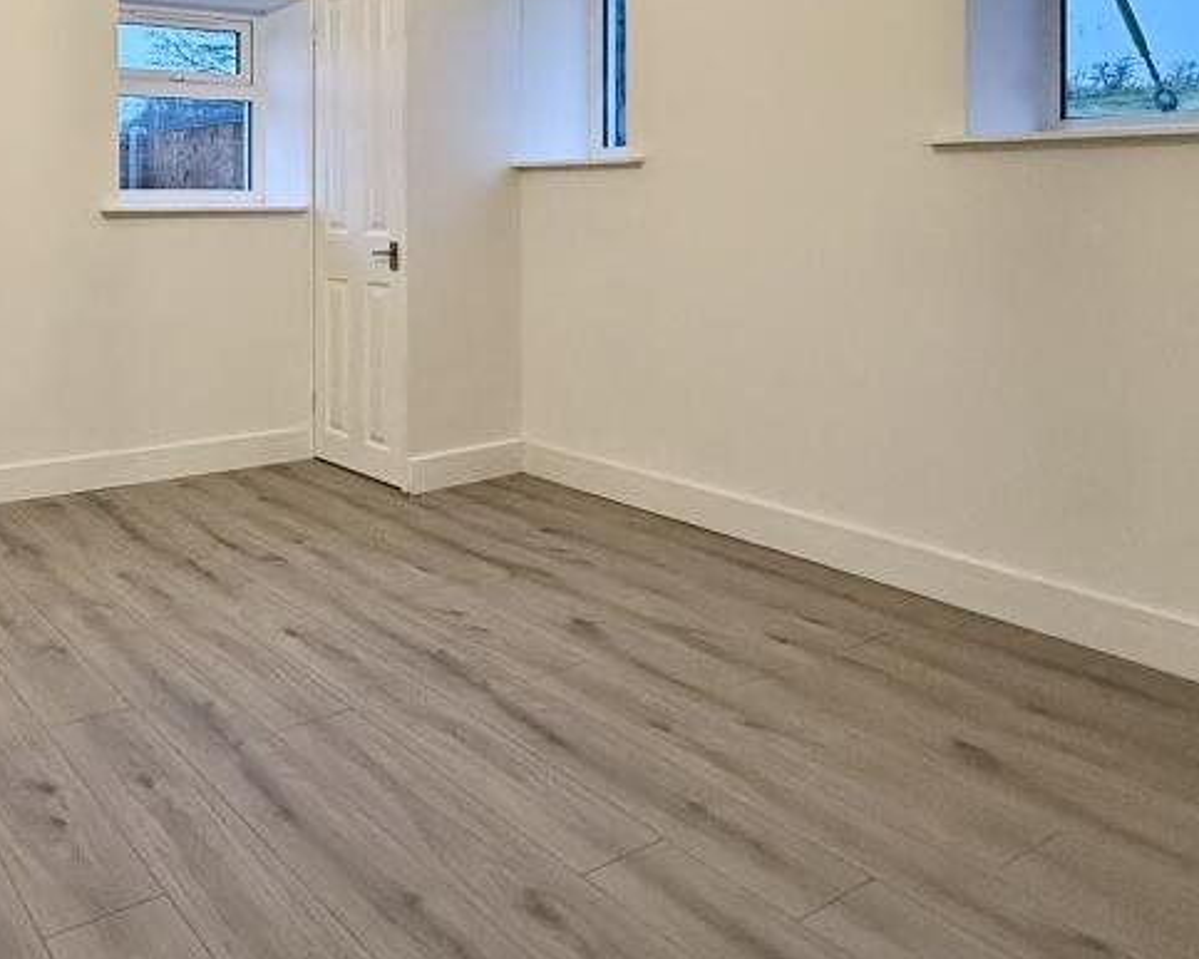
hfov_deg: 55.4
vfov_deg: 47.5
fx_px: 1029
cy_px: 209
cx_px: 209
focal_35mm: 29
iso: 250
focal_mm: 2.22
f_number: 2.2
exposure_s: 1/50
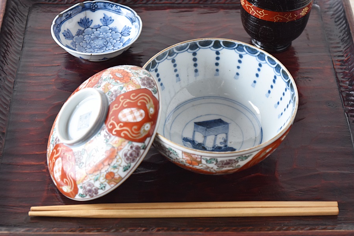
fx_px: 811
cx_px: 177
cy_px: 118
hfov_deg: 24.6
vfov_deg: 16.6
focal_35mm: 82
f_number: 7.1
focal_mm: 55
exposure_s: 1/15
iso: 400
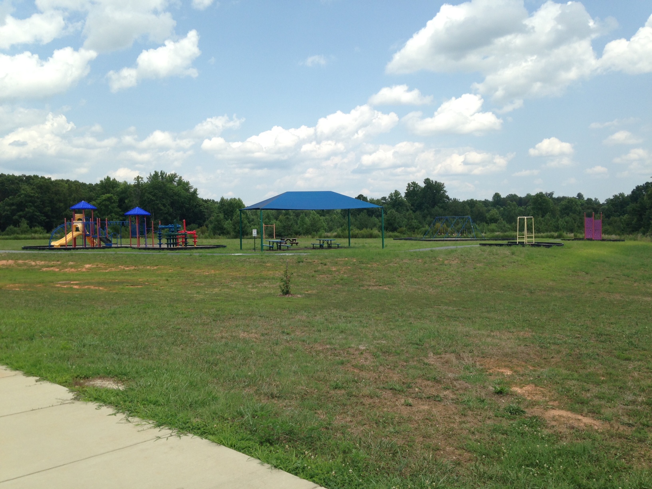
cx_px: 326
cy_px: 244
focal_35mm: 33
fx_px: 622
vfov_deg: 42.9
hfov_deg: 55.4
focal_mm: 4.12
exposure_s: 1/1355
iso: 50
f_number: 2.4
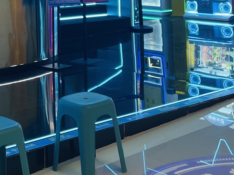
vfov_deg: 15.9
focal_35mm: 87
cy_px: -70
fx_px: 588
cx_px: 3
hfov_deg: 21.7
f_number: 1.6
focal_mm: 4.2
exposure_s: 1/100
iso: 80
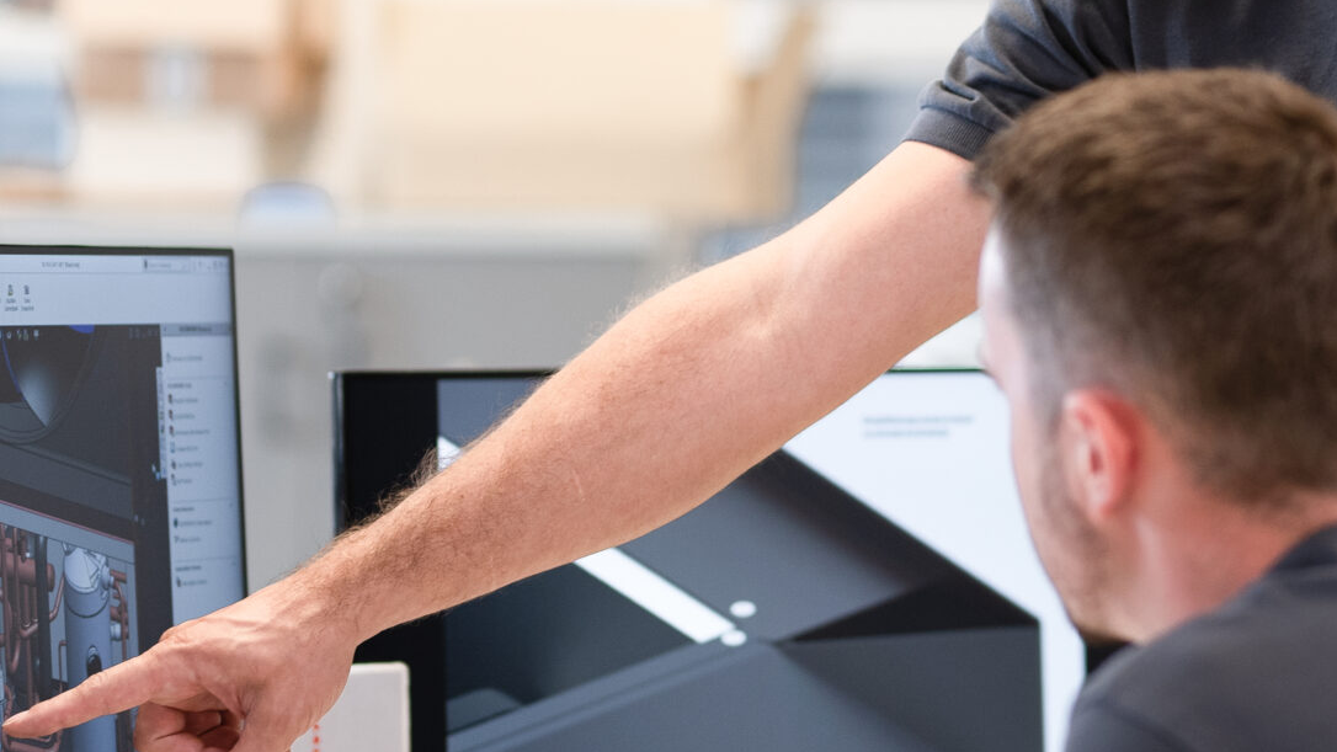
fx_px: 7445
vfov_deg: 5.8
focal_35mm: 210
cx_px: 847
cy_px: 172
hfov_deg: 10.3
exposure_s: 1/200
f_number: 2
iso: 400
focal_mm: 85
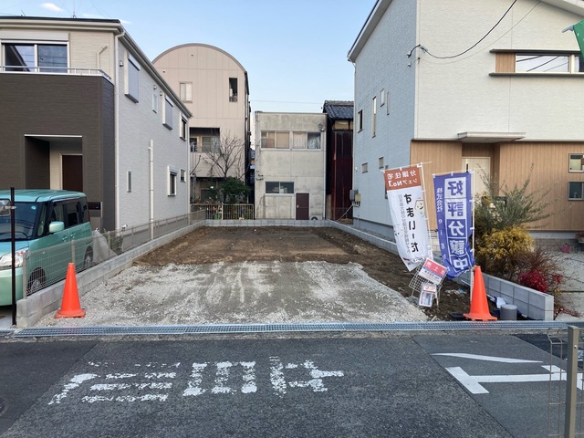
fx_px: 472
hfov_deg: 63.4
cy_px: 219
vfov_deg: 49.7
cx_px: 292
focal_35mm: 28
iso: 25
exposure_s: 1/121
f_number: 1.8
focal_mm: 3.99
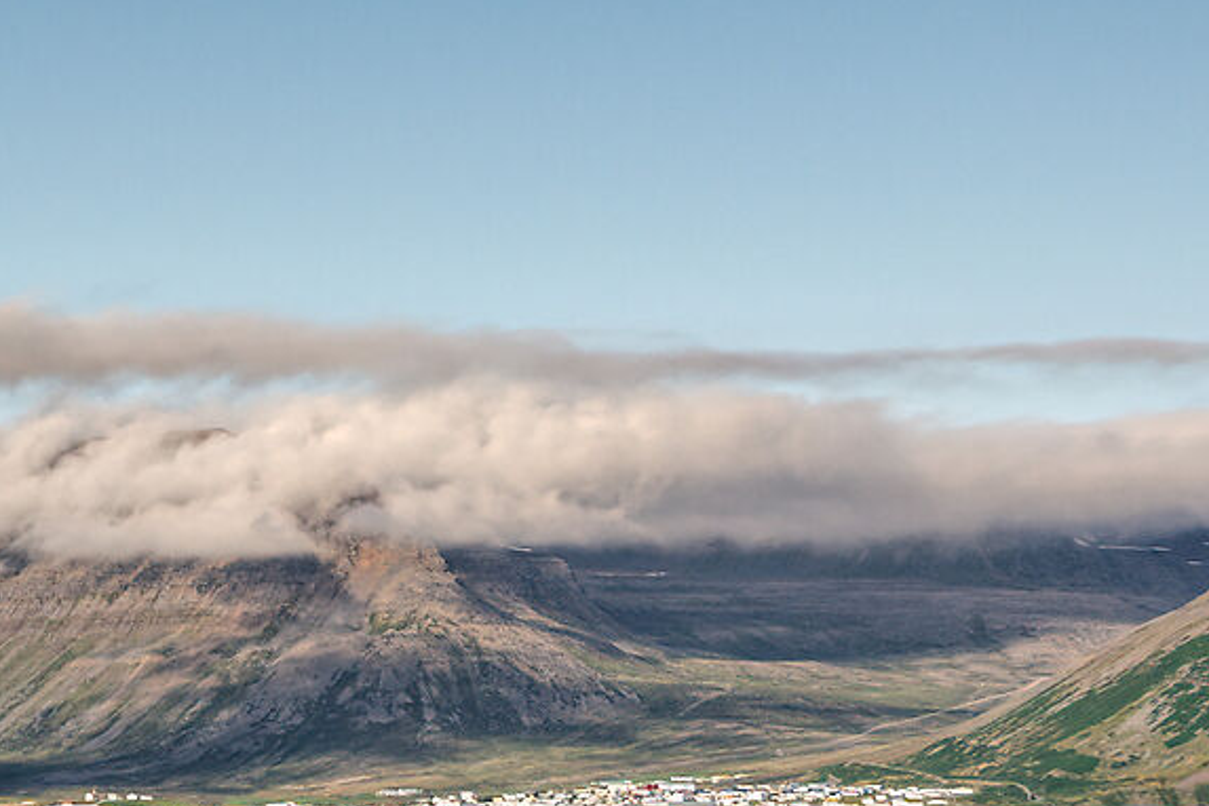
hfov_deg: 11.3
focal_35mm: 176
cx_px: -462
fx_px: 5910
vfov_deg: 7.8
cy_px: 245
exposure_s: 1/500
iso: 64
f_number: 4
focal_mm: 15.59
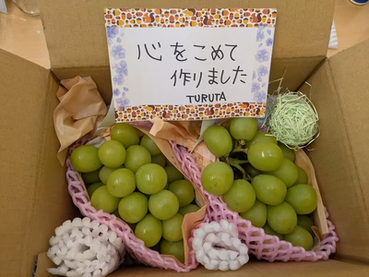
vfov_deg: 54.9
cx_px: 184
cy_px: 138
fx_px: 266
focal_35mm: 25
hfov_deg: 69.4
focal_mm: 5.43
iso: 156
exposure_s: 1/50
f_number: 1.89
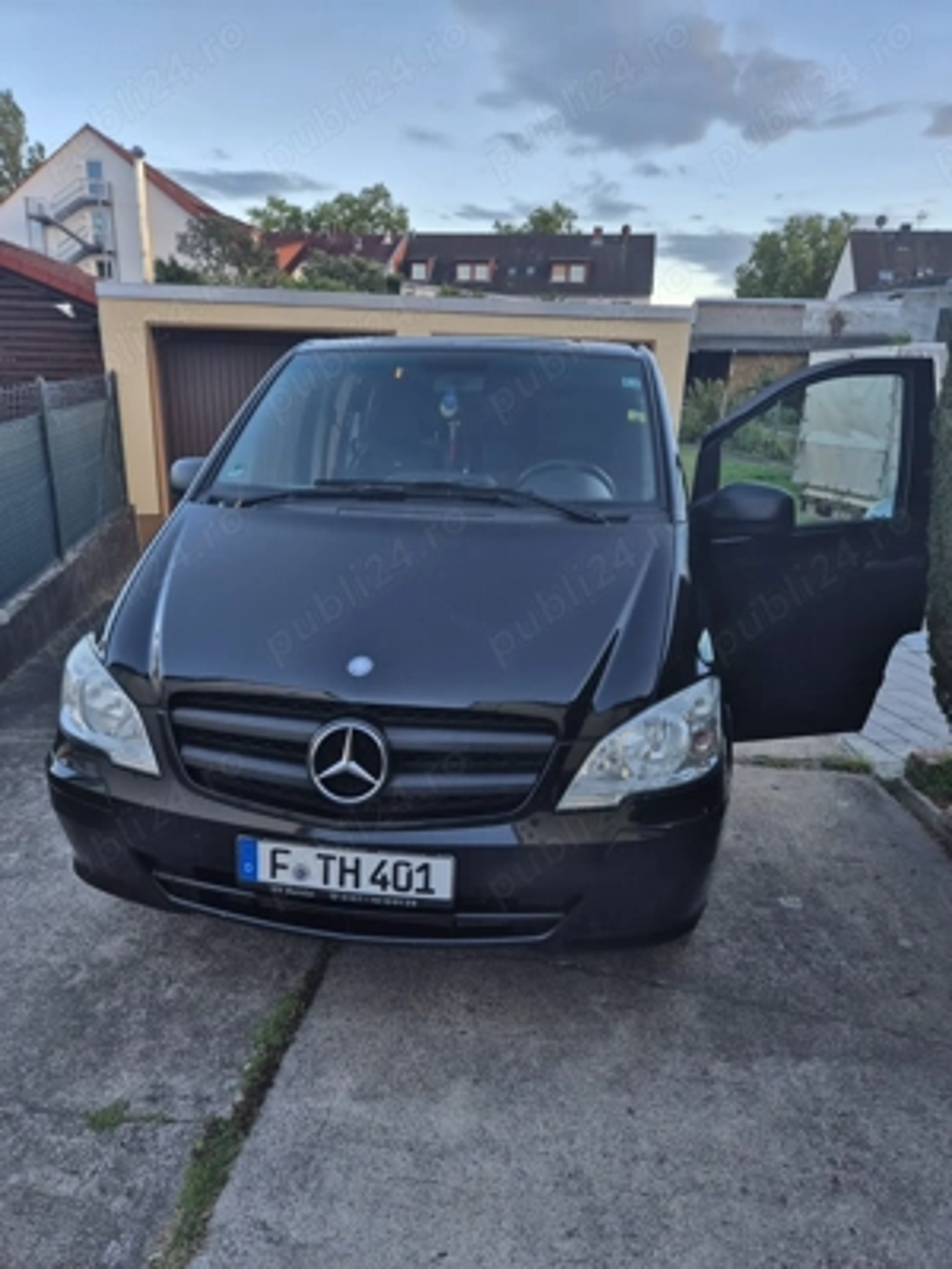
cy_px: 634
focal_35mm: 23
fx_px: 843
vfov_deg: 73.9
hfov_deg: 58.9
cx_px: 476
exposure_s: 1/180
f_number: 1.8
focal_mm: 5.4
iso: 32
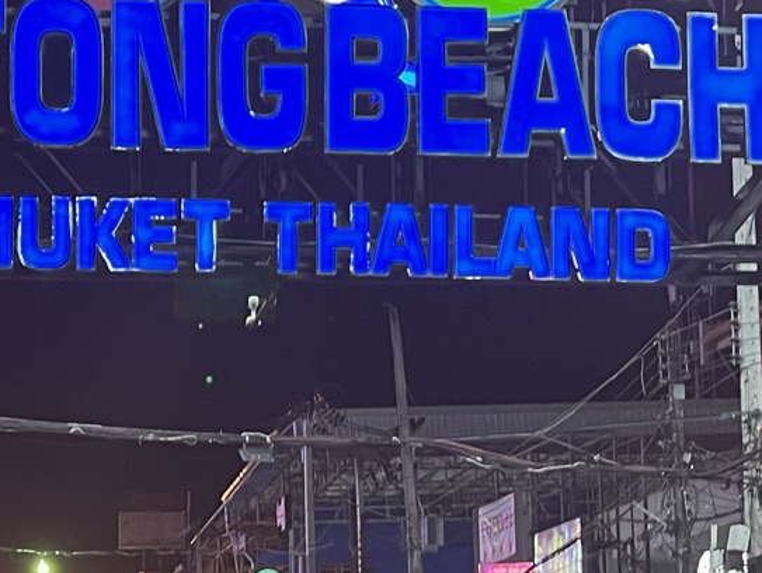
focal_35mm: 98
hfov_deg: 19.7
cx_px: 112
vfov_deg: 15.0
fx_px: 2159
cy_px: 448
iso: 125
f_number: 1.6
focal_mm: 5.1
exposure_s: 1/50
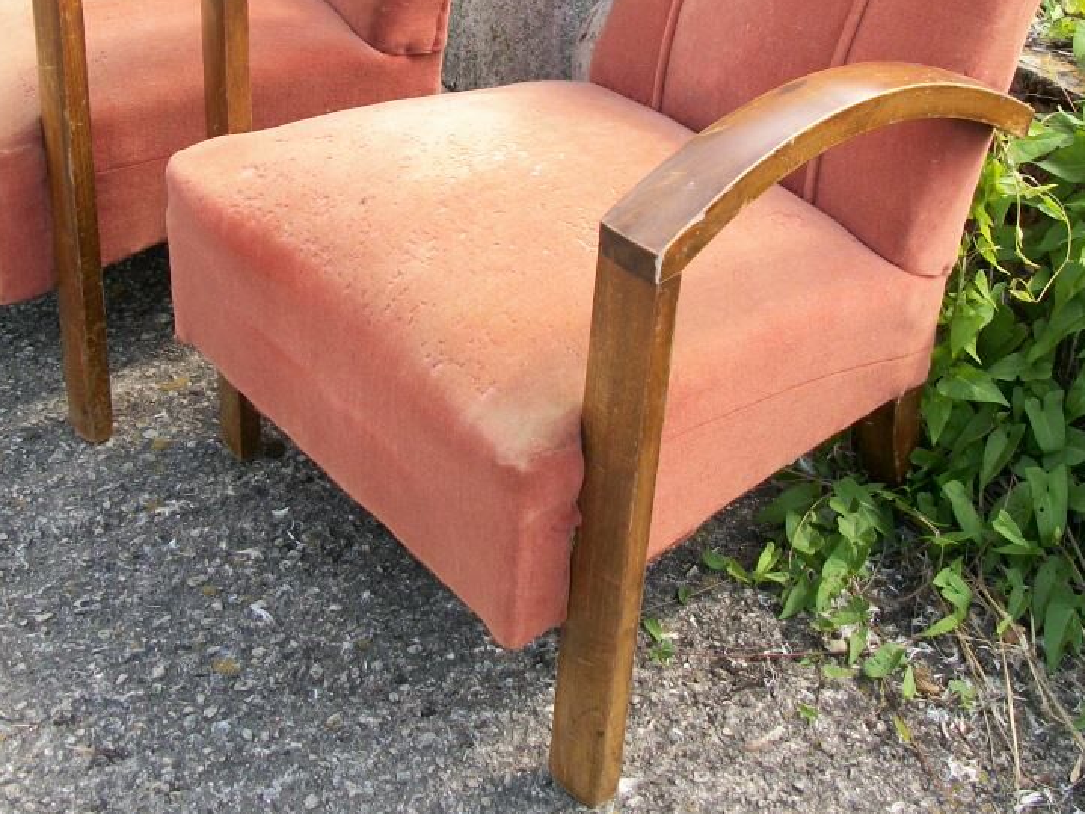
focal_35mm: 57
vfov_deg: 25.3
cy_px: 184
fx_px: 1786
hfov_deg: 33.8
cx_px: 493
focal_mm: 5.7
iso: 80
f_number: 2.9
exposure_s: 1/320
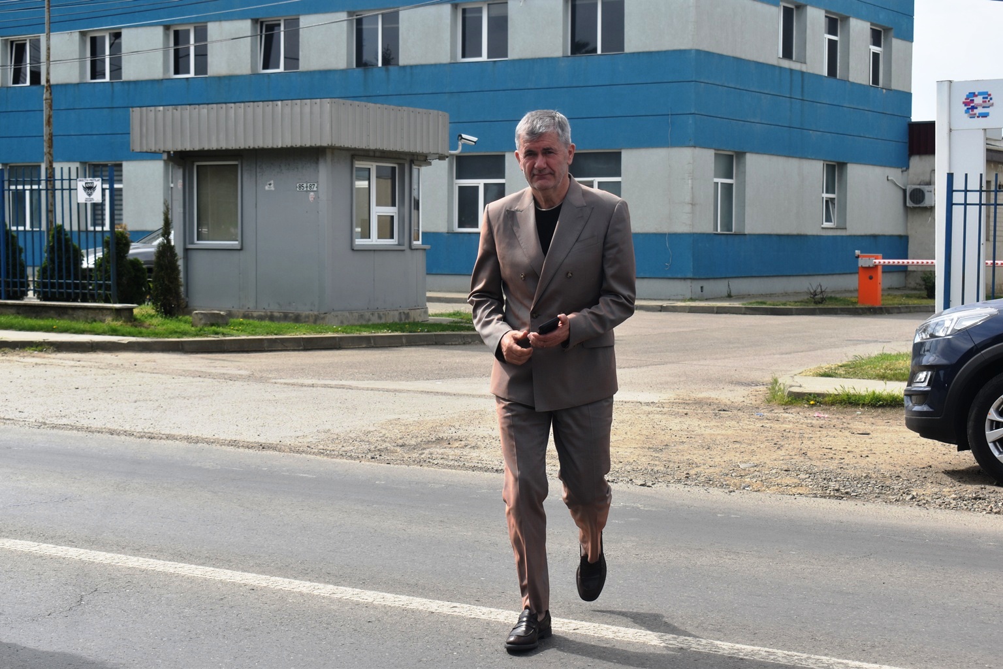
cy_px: 334
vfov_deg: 21.6
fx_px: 1755
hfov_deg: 31.9
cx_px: 502
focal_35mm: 63
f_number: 8
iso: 100
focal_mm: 42
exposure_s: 1/250
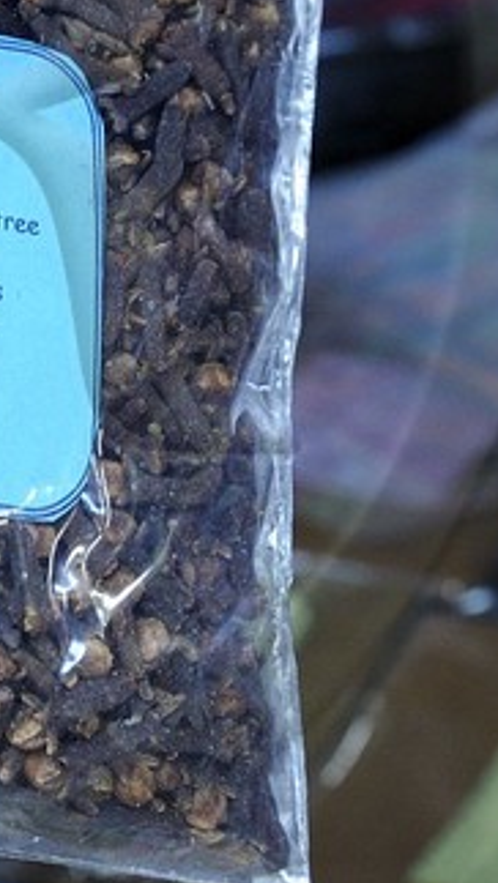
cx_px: -293
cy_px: 120
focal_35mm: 166
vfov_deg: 12.9
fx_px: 3892
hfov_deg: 7.2
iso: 800
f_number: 6.3
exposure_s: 1/80
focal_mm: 32
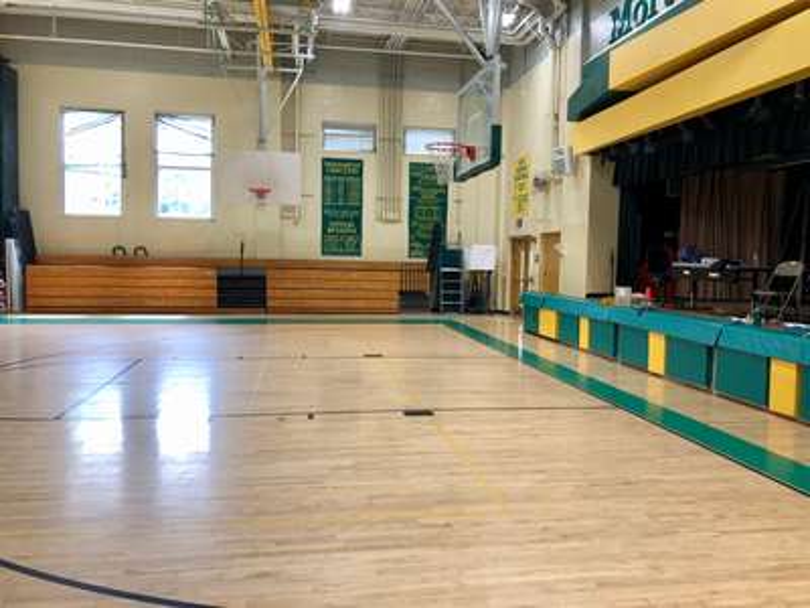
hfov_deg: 63.4
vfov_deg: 49.7
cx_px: 405
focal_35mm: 28
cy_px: 304
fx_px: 655
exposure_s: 1/30
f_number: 1.8
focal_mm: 4
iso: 20
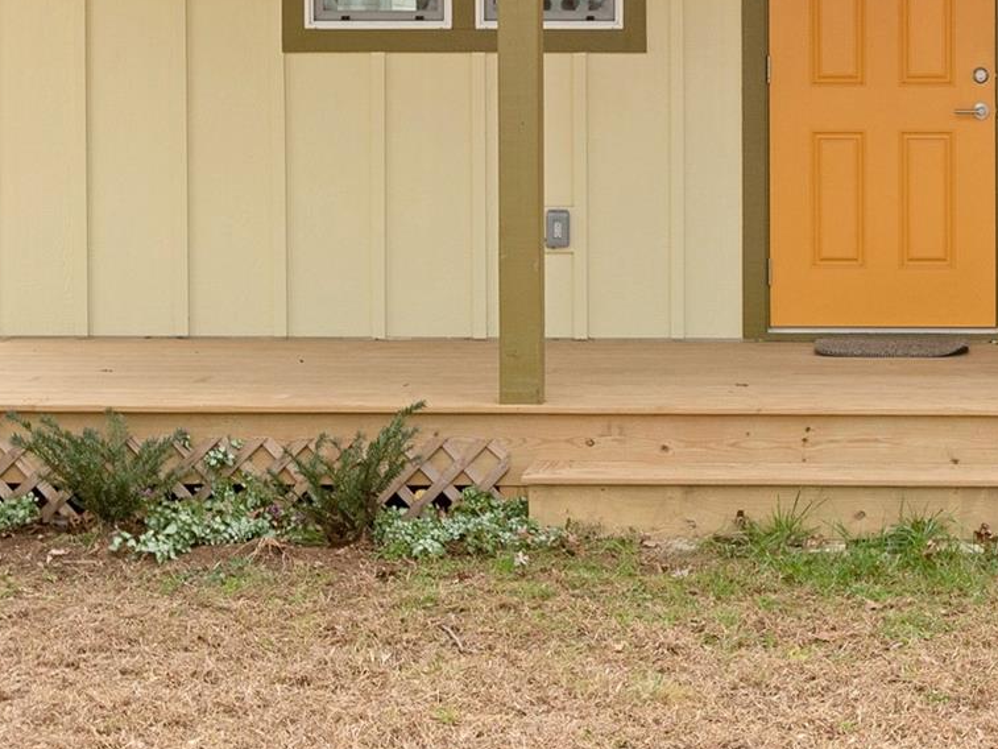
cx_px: 907
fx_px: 2249
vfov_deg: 18.3
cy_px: -44
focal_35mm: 78
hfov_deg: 24.3
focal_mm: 30
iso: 320
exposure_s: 1/500
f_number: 7.1
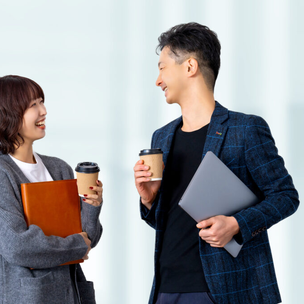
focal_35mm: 90
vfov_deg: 19.3
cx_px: 92
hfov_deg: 19.2
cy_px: 152
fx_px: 894
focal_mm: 70
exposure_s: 1/250
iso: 200
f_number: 2.8
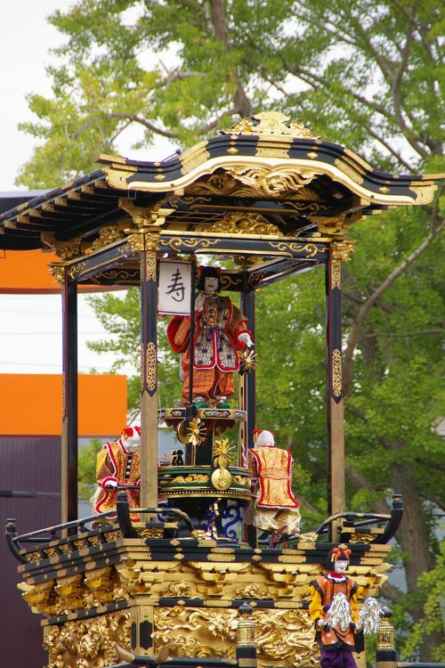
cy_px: 334
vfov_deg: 6.9
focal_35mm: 300
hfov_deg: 4.6
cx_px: 222
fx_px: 5562
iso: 400
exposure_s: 1/50
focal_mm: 200
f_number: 6.3
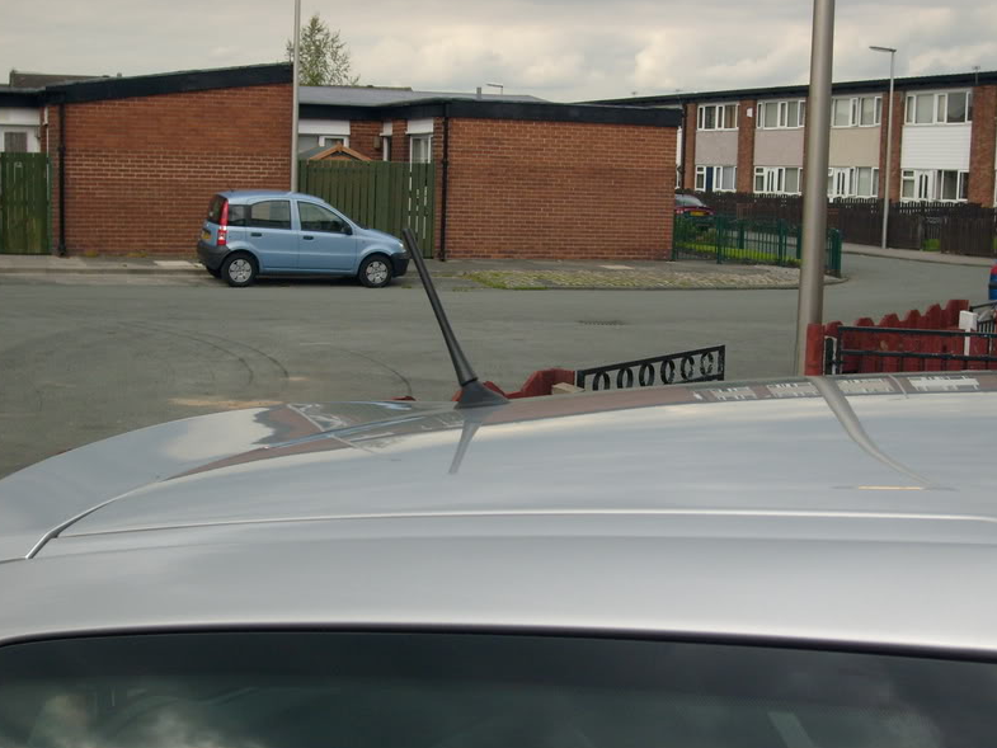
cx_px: 493
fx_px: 1527
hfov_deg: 36.2
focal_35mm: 53
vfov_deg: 27.5
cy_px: 376
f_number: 8.4
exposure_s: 1/125
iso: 80
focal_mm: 8.7
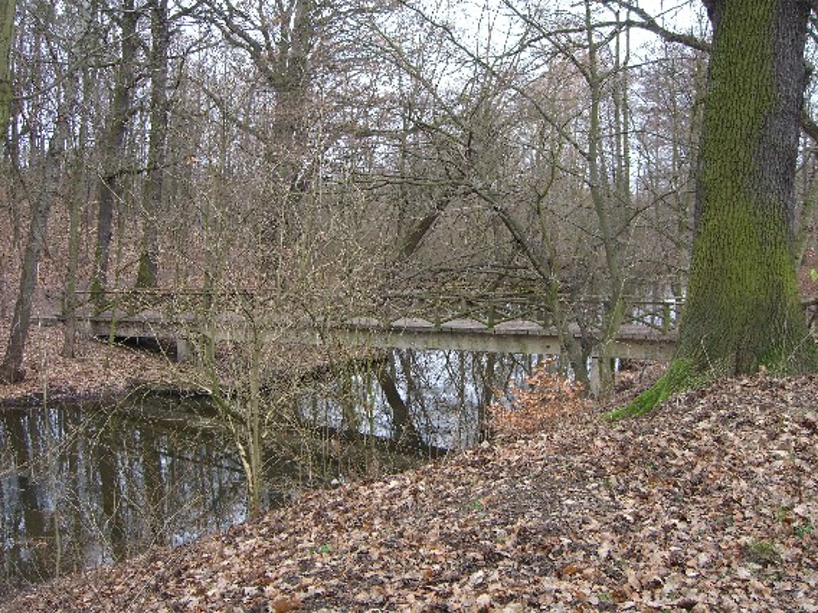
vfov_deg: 36.8
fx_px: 922
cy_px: 300
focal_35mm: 39
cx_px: 403
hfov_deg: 47.9
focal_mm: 7.9
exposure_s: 1/50
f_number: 2.8
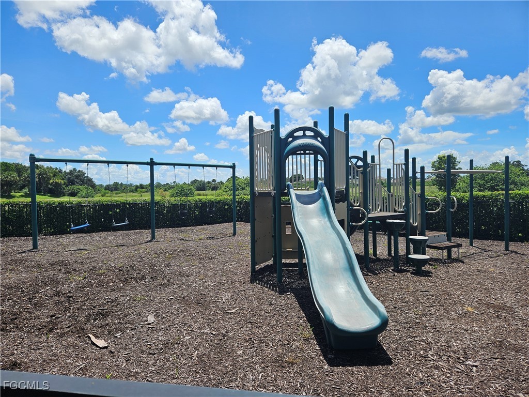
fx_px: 351
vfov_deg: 58.9
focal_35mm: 23
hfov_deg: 73.9
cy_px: 198
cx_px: 264
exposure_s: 1/2664
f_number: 1.8
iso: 25
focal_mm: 5.4
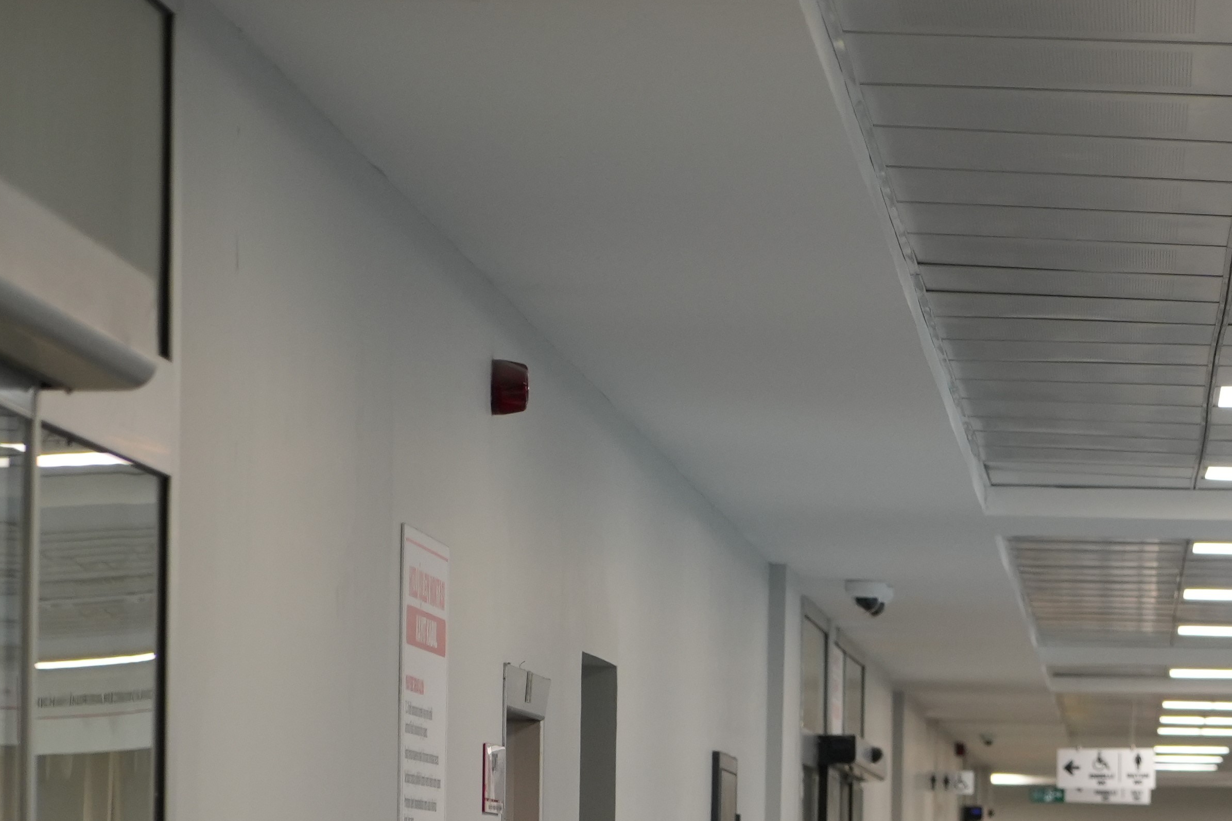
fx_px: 7015
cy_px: 1057
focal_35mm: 205
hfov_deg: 9.9
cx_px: 1467
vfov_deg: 6.6
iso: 800
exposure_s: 1/160
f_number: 4
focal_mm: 70
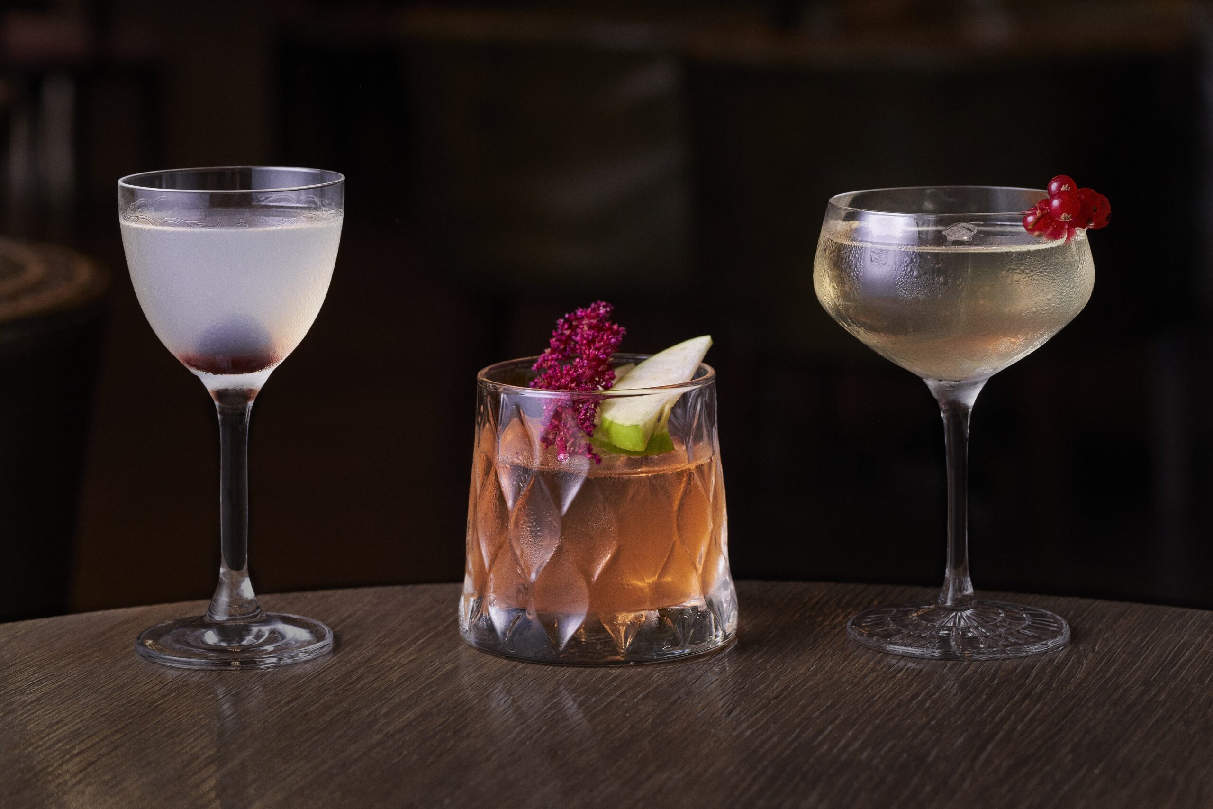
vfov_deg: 15.2
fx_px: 3032
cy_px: 404
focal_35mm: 90
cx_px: 606
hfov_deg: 22.6
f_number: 7.1
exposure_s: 1/100
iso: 1600
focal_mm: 90
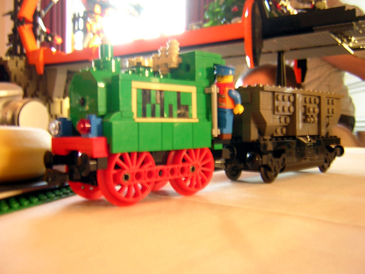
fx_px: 380
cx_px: 182
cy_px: 137
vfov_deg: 39.7
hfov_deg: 51.4
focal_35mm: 36
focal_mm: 4.7
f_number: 2.6
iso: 122
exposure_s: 1/3.2
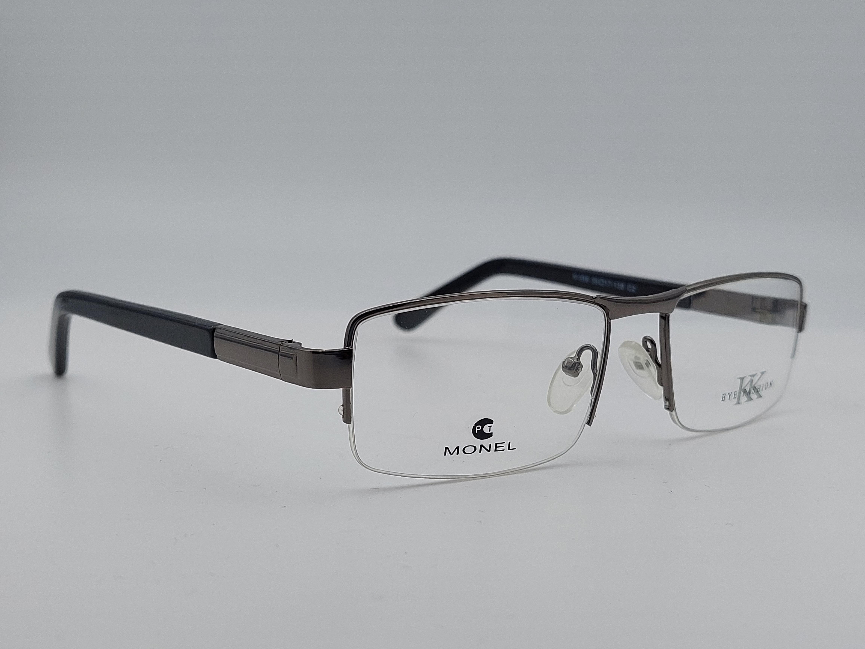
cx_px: 432
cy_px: 324
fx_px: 600
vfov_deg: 56.8
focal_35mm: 24
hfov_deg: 71.6
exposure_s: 1/1708
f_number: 1.8
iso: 40
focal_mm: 5.23
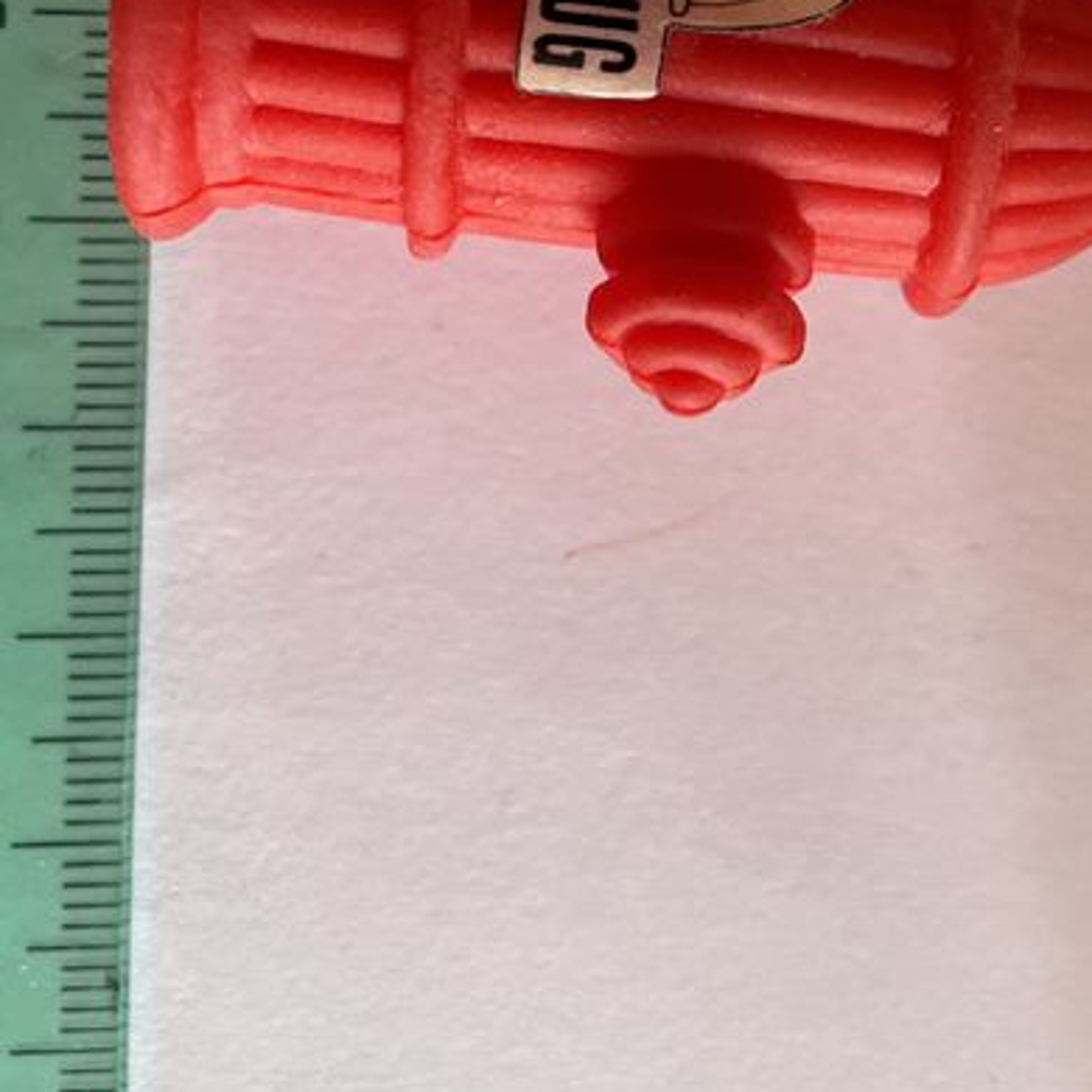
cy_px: 17
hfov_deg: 28.1
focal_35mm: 59
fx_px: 2106
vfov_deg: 27.5
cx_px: 960
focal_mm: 4.2
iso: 125
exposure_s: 1/102
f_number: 1.6
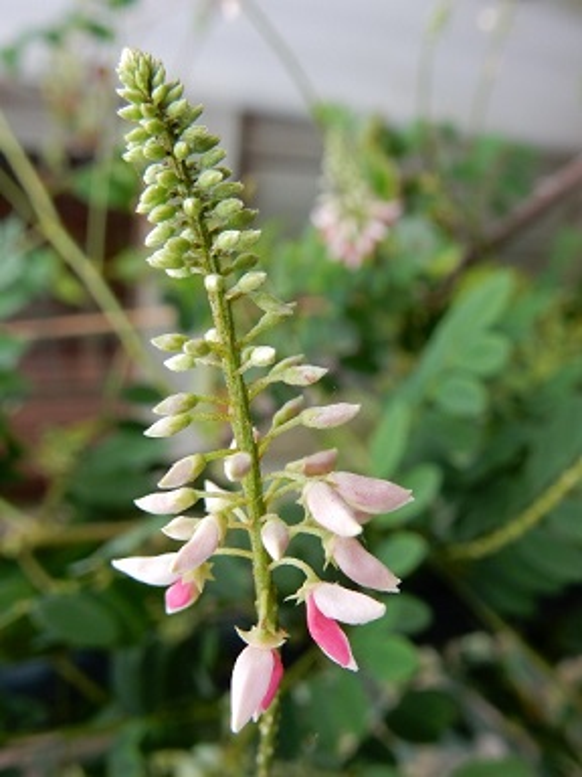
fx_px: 807
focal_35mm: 36
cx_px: 291
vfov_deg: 51.4
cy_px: 388
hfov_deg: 39.7
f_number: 4
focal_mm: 6.4
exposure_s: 1/50
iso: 125
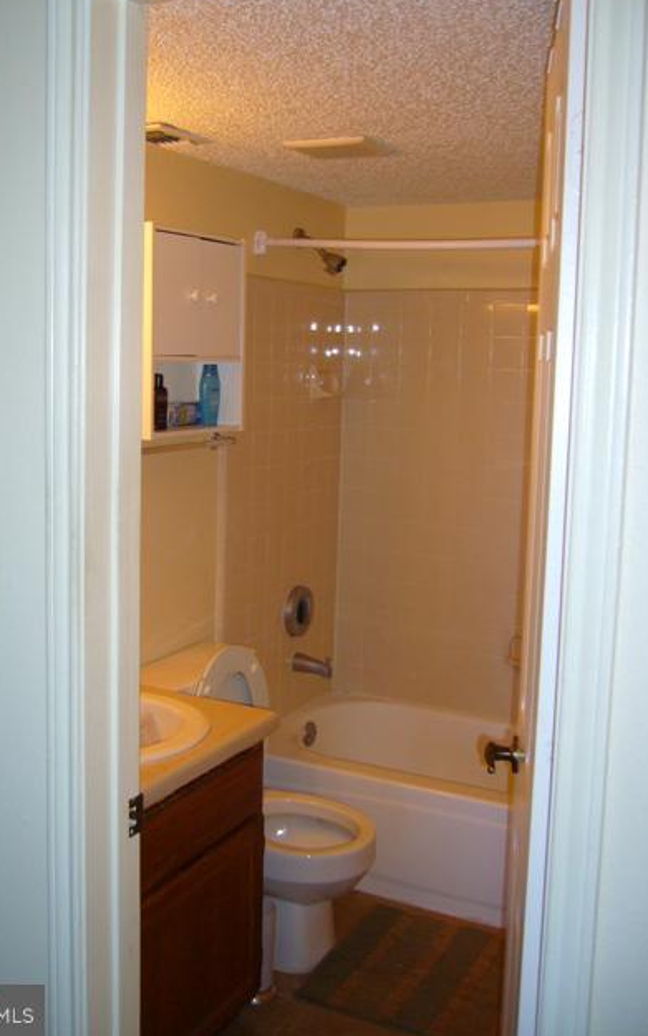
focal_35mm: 38
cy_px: 511
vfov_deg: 51.5
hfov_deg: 33.5
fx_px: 1073
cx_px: 270
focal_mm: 5.8
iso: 100
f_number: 2.8
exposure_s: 1/30
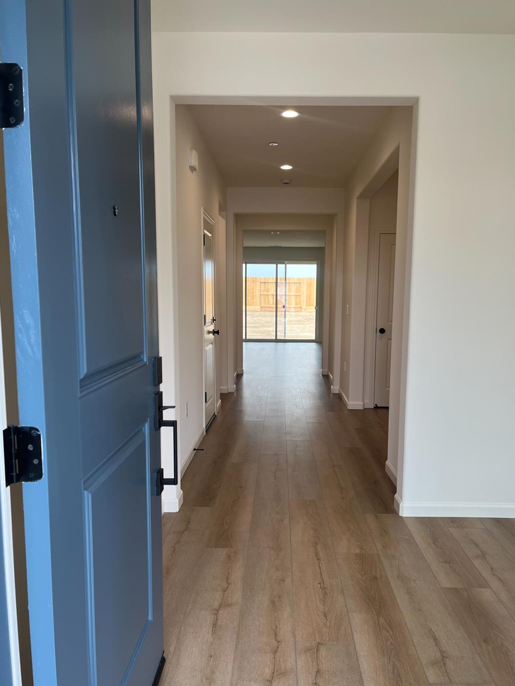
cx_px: 274
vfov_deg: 63.4
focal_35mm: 28
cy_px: 365
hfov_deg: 49.7
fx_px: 555
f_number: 1.6
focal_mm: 5.1
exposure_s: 1/120
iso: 50
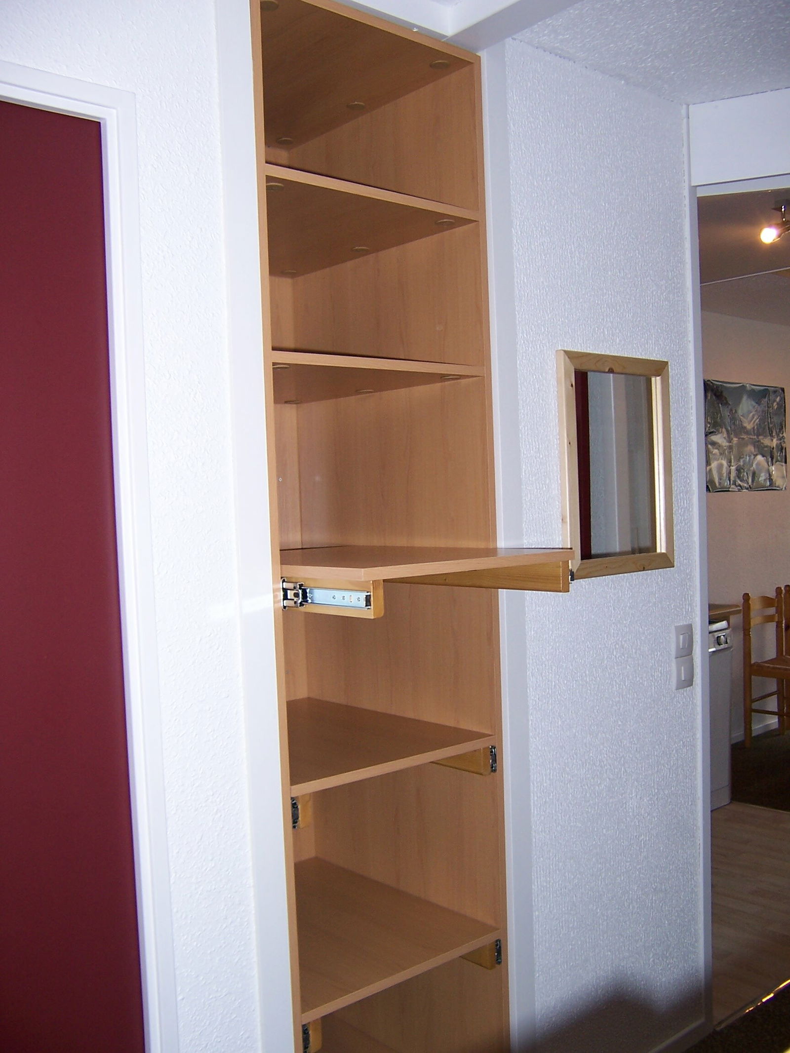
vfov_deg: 55.4
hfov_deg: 42.9
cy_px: 526
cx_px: 395
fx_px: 1004
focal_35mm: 33
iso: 80
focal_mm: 5.5
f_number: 2.8
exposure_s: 1/60
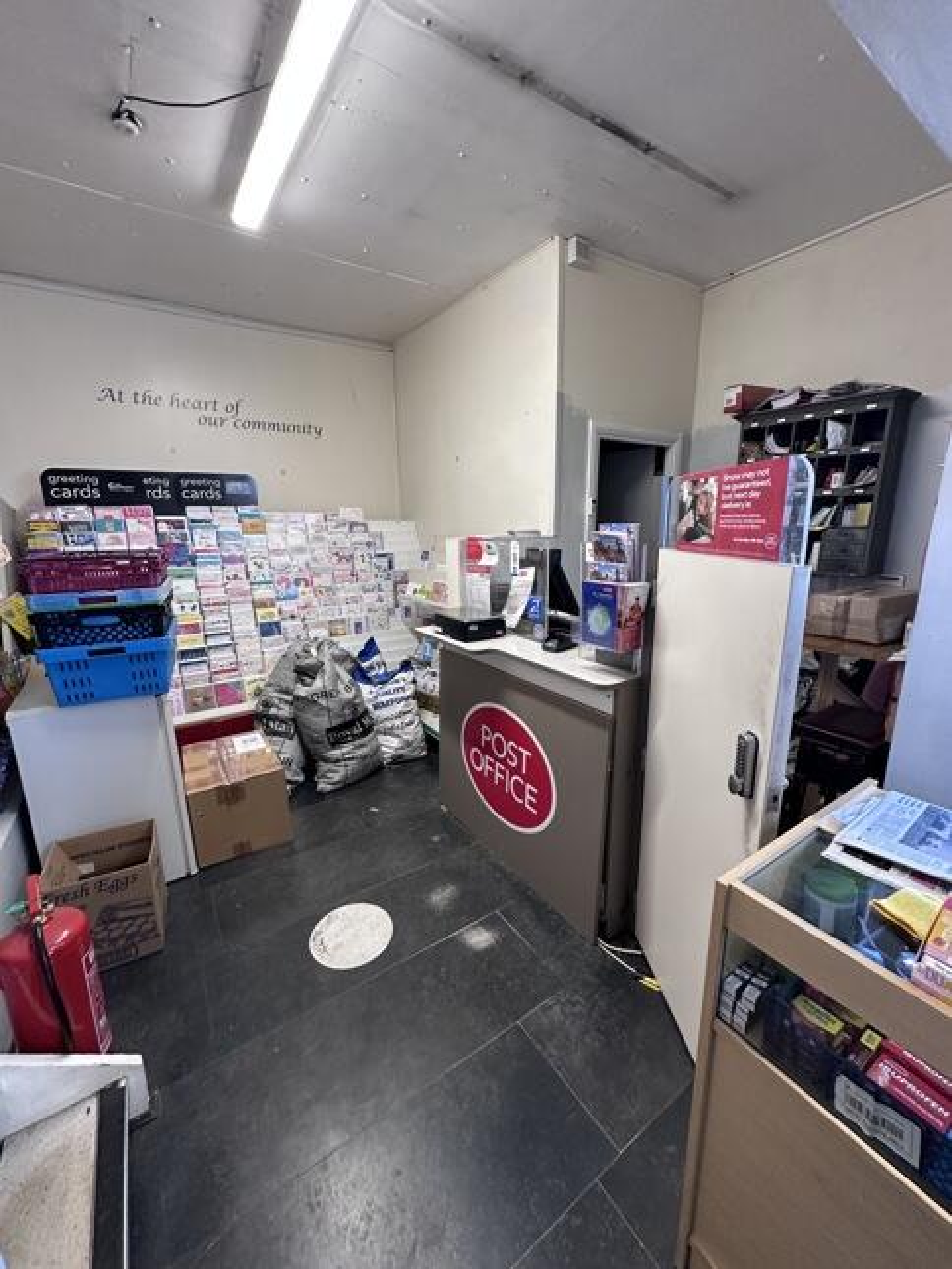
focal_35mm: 14
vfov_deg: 102.1
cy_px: 634
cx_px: 476
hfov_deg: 85.7
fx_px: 513
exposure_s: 1/100
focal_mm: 2.22
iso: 200
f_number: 2.2
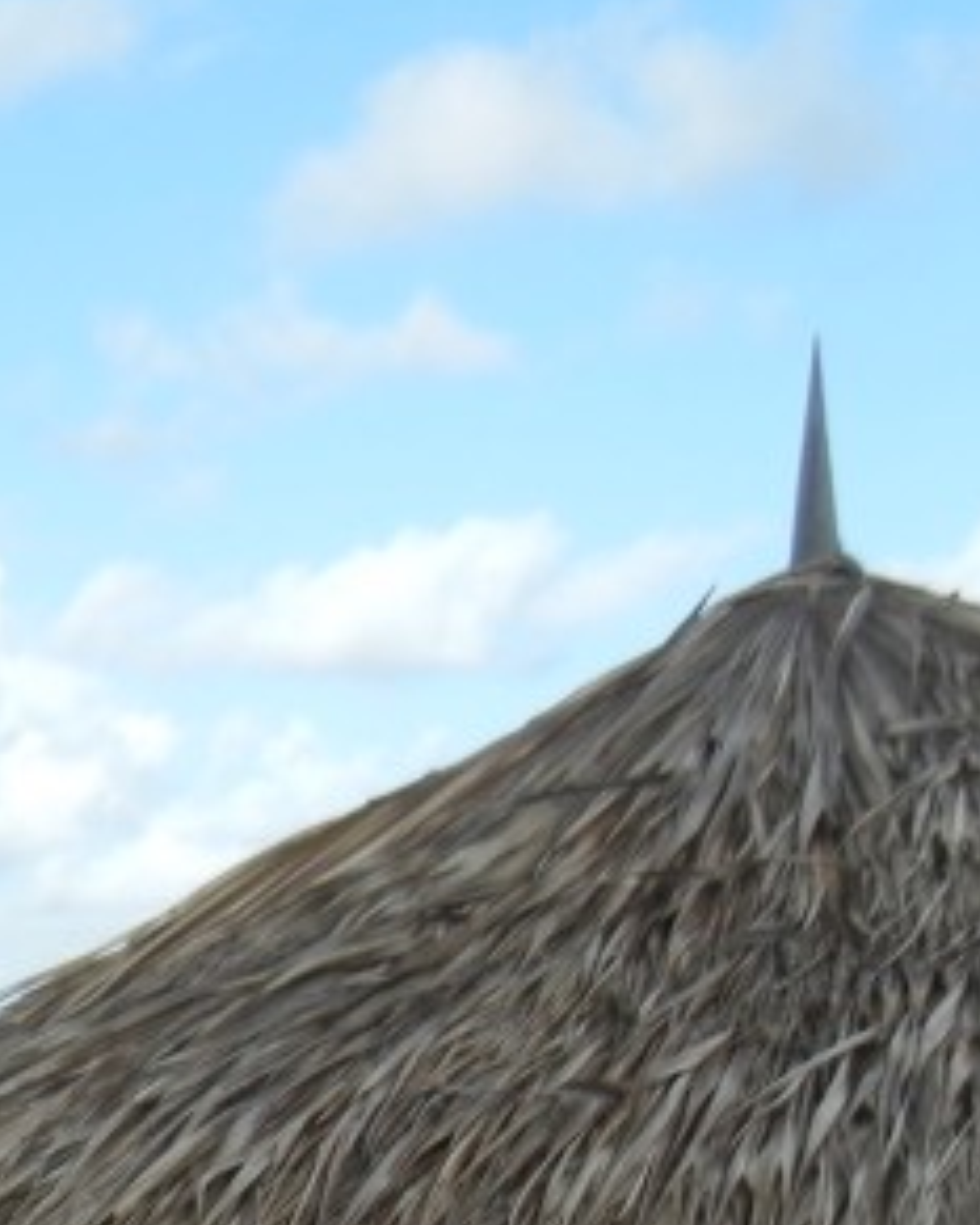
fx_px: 3732
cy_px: 1494
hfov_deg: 14.0
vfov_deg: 17.7
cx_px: -479
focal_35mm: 103
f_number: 3.5
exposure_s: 1/910
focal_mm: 5.4
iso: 160
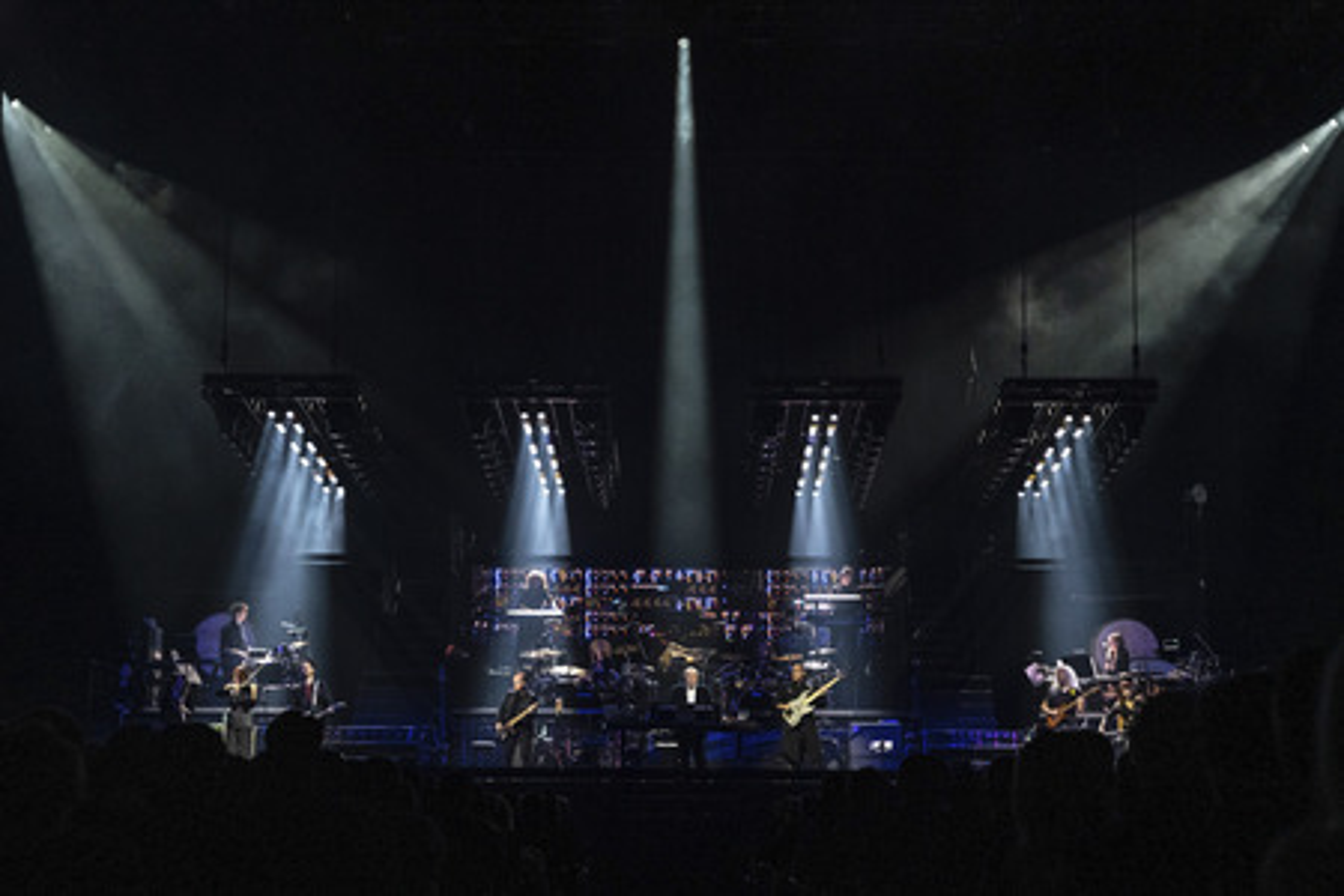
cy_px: 448
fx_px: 2016
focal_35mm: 54
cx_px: 672
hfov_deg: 36.9
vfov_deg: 25.1
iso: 2500
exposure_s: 1/320
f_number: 4
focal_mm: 54
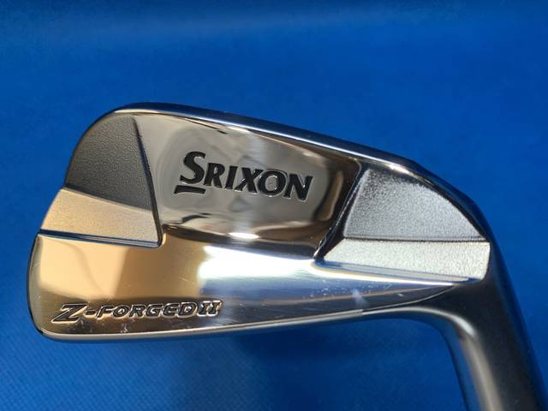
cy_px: 206
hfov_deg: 67.3
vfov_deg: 53.1
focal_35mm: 26
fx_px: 412
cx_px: 274
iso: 64
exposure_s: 1/120
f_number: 1.8
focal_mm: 4.25
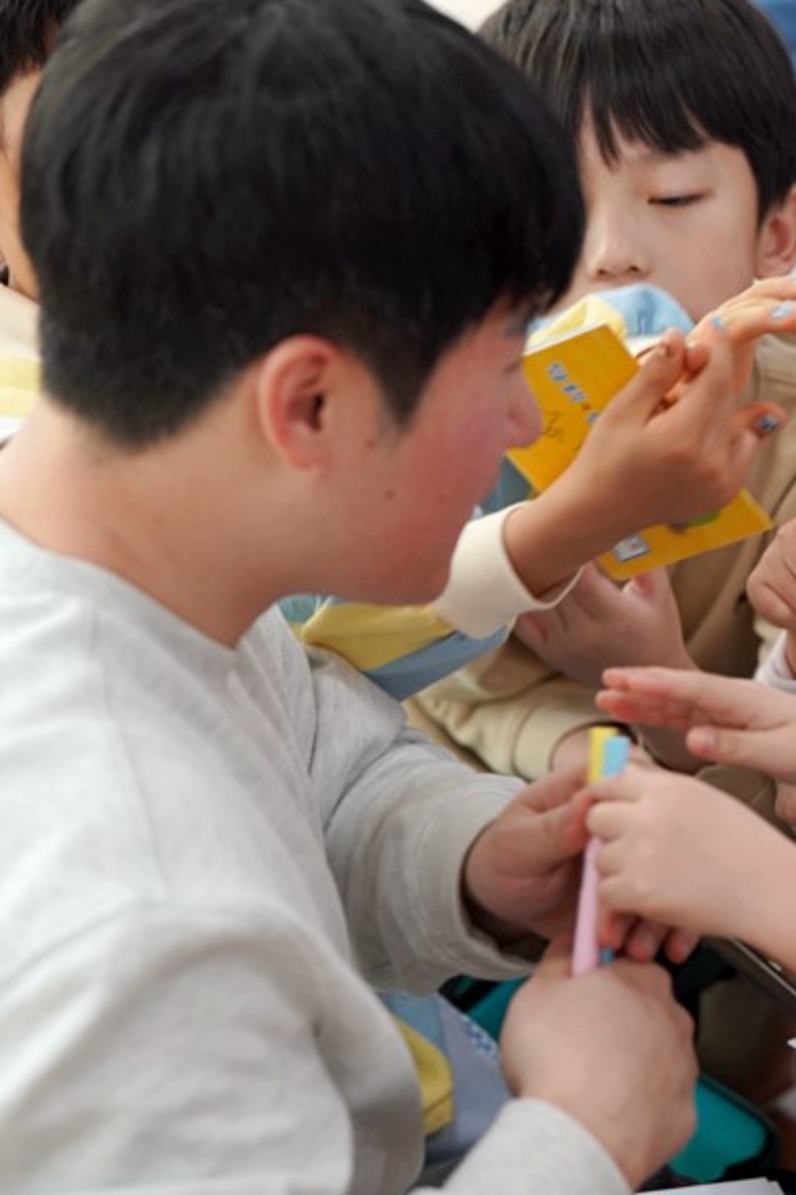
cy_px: 589
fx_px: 5376
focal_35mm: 162
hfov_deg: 8.4
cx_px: 924
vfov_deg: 12.7
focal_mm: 104
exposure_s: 1/160
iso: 800
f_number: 4
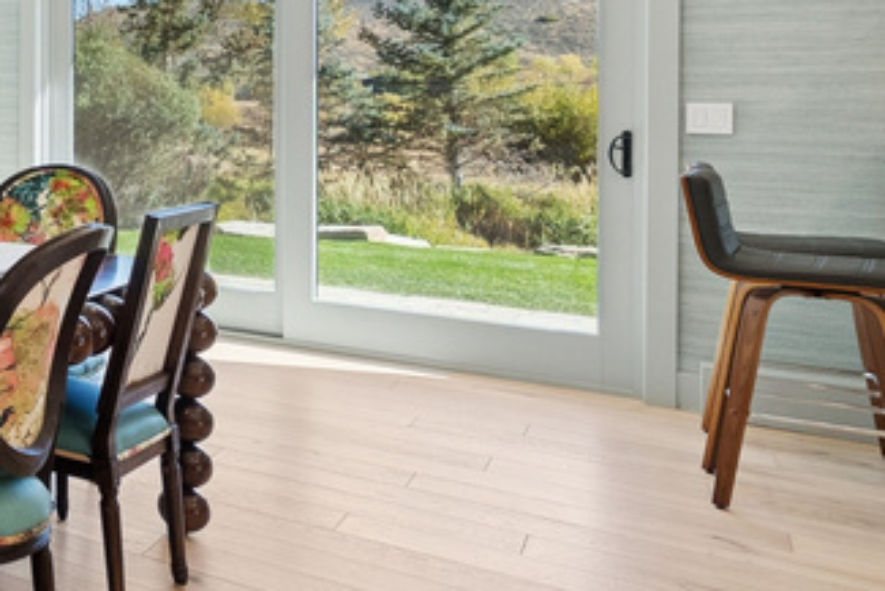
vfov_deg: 31.8
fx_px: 1008
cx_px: -460
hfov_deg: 28.6
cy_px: 114
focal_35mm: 41
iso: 1600
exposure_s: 1/500
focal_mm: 13
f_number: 4.5
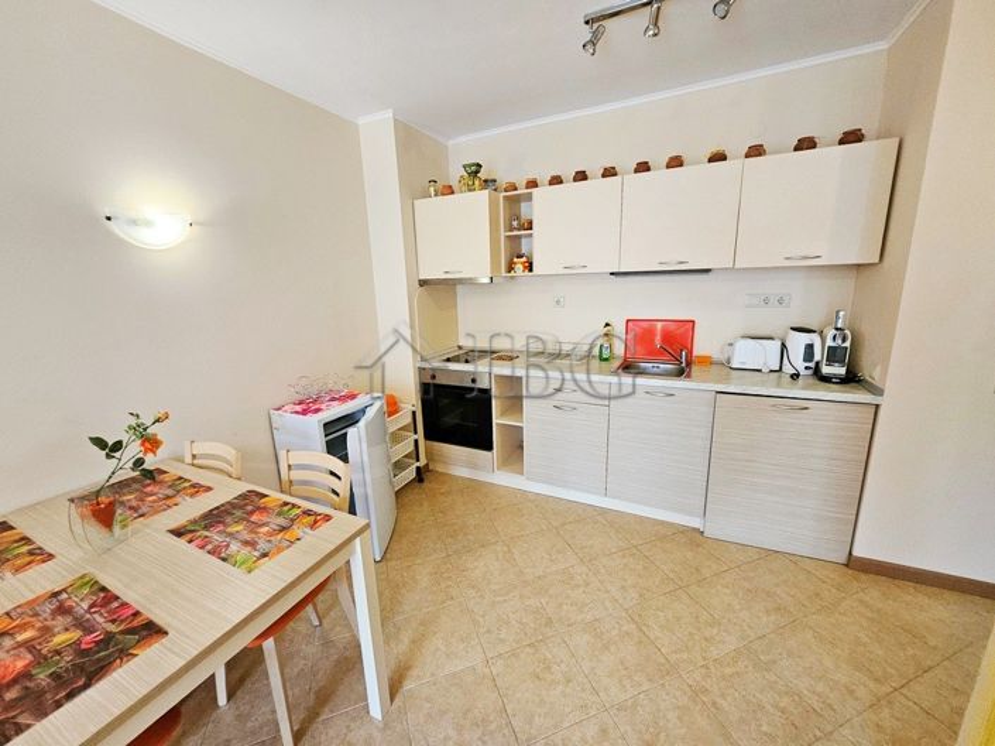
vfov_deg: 89.9
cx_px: 498
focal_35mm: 13
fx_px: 373
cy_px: 373
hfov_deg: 106.2
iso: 250
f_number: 2.2
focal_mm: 1.7
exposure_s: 1/50
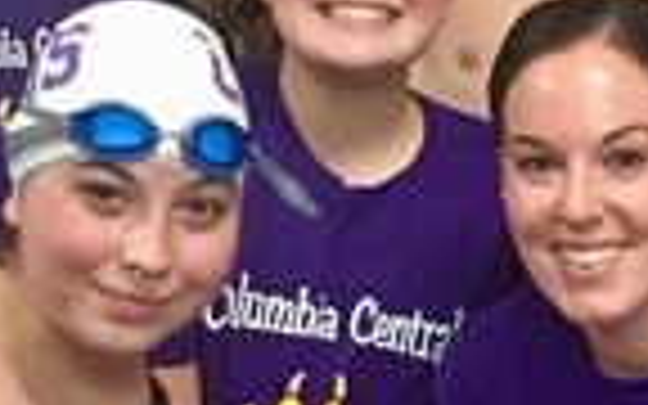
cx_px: 495
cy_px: 153
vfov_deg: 8.5
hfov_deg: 13.5
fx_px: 2720
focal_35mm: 154
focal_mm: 4.15
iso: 250
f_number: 2.2
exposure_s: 1/20
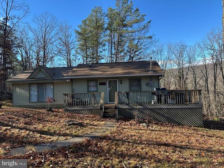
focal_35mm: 24
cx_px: 112
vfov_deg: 56.8
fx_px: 155
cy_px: 84
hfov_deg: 71.6
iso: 80
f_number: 1.78
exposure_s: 1/1357
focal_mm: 6.86
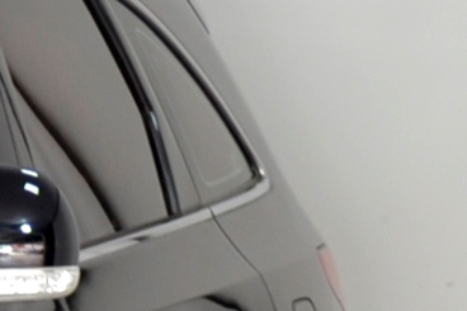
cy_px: 607
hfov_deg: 5.5
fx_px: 4629
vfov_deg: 3.8
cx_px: -793
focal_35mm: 357
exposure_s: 1/40
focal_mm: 38
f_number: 5
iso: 400
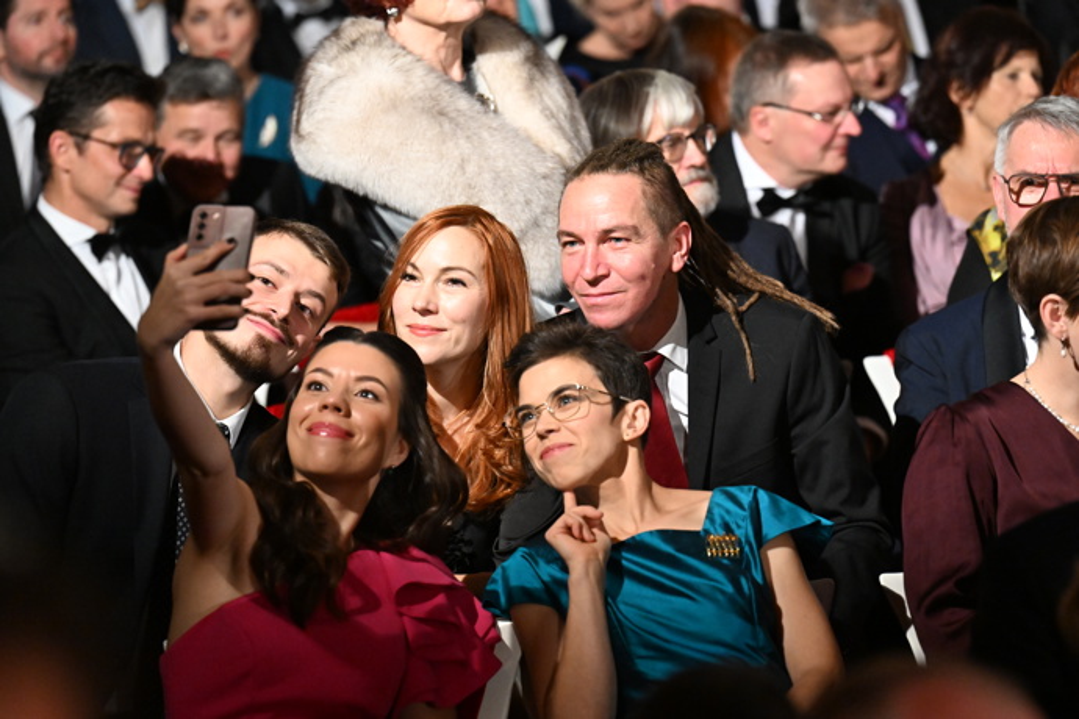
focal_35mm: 190
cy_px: 360
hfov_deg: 10.8
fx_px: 5694
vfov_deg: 7.2
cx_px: 540
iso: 8000
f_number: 4.5
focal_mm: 190
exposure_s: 1/320
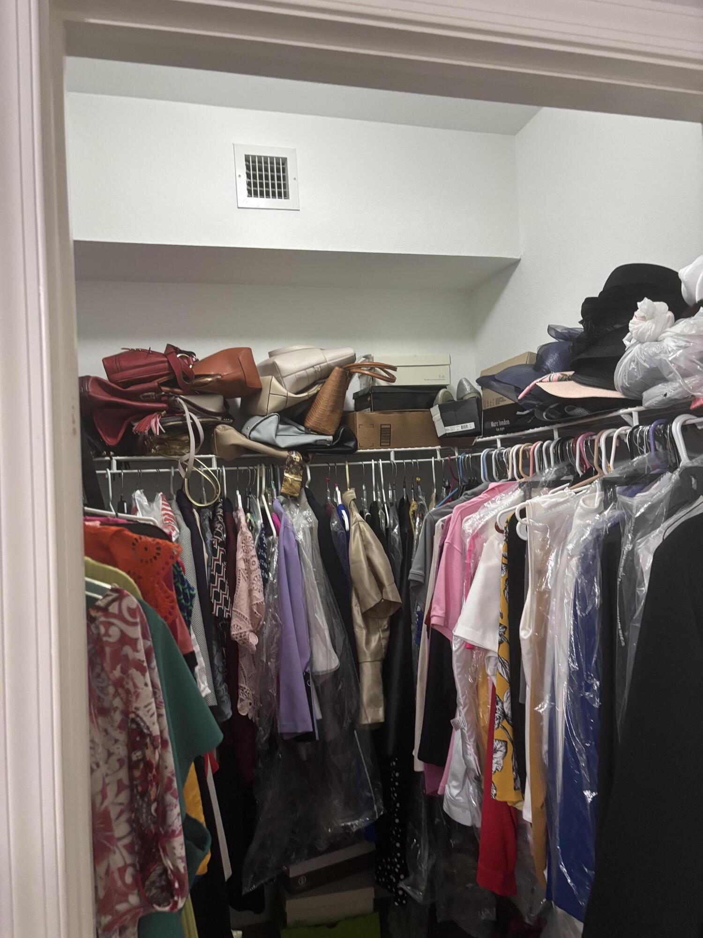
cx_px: 352
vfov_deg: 67.3
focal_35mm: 26
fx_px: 704
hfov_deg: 53.1
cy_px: 469
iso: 400
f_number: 1.6
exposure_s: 1/40
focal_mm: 5.96
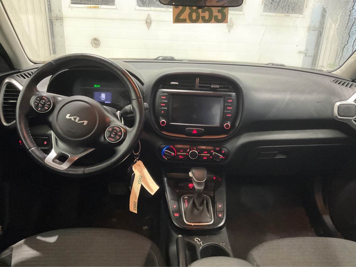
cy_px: 134
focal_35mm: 29
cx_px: 178
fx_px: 298
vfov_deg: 48.2
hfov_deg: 61.7
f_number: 1.8
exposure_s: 1/30
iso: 320
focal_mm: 3
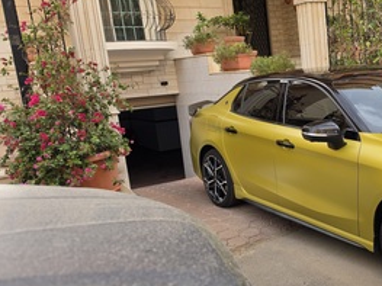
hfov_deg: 43.8
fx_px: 441
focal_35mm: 40
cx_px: 325
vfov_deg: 35.9
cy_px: 165
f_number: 1.4
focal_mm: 6.5
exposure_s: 1/200
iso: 10
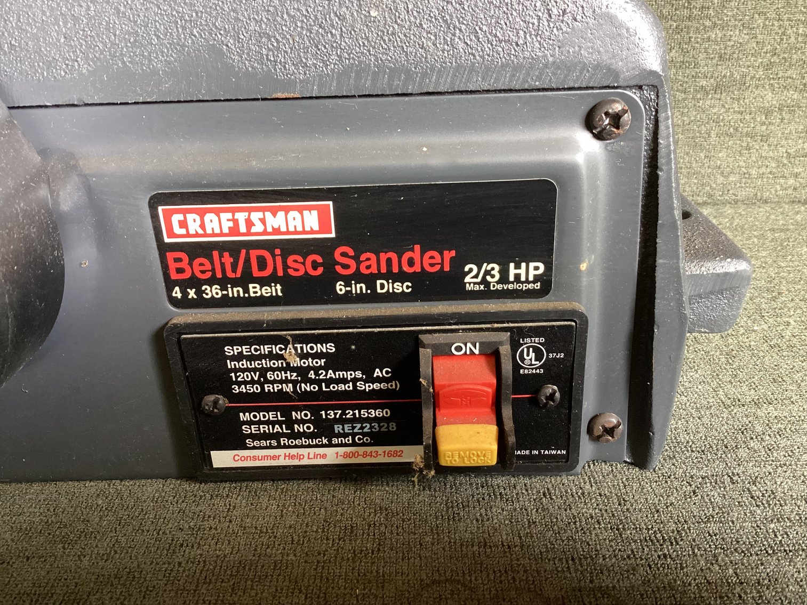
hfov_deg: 58.3
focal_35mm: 31
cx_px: 404
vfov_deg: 45.4
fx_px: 723
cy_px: 302
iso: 320
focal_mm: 3.3
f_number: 2.4
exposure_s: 1/50
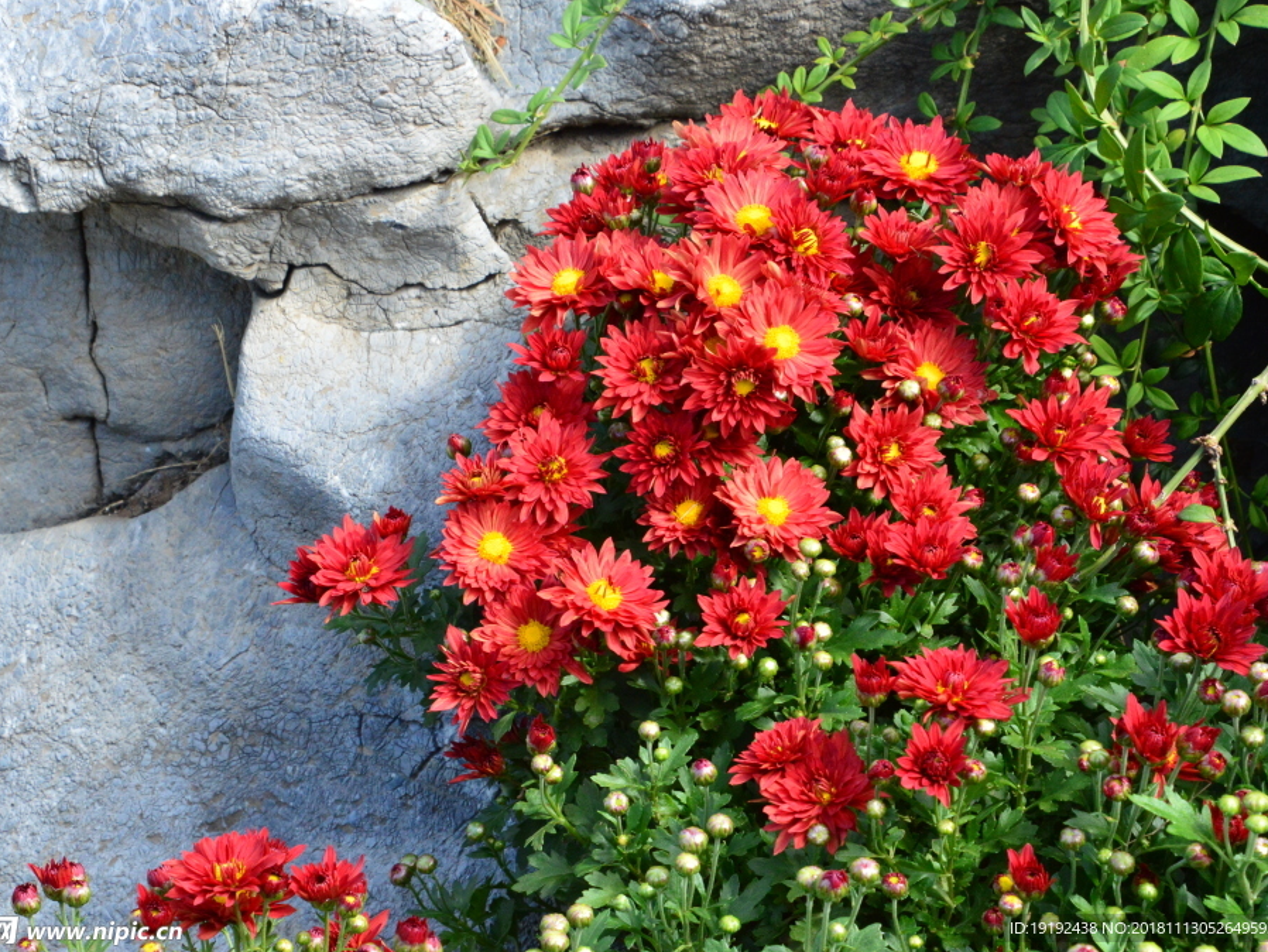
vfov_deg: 12.9
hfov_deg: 17.1
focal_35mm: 115
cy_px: 475
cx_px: 607
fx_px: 4214
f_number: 16
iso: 1100
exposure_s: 1/250
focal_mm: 70
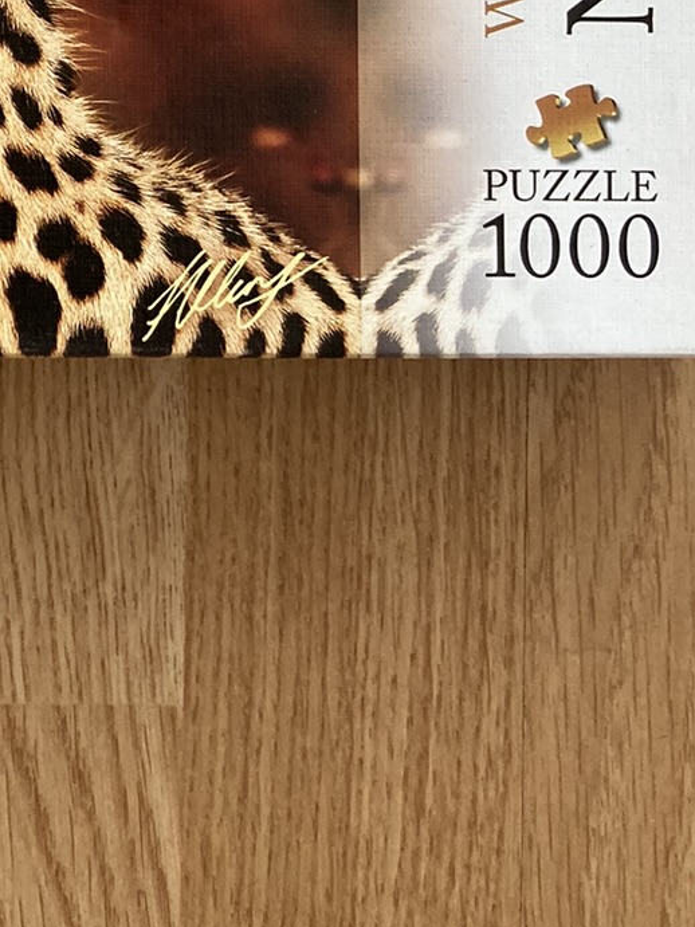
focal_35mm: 83
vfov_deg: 20.6
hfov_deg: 17.3
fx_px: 2223
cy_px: -398
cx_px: -43
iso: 80
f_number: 1.8
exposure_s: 1/62
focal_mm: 3.99
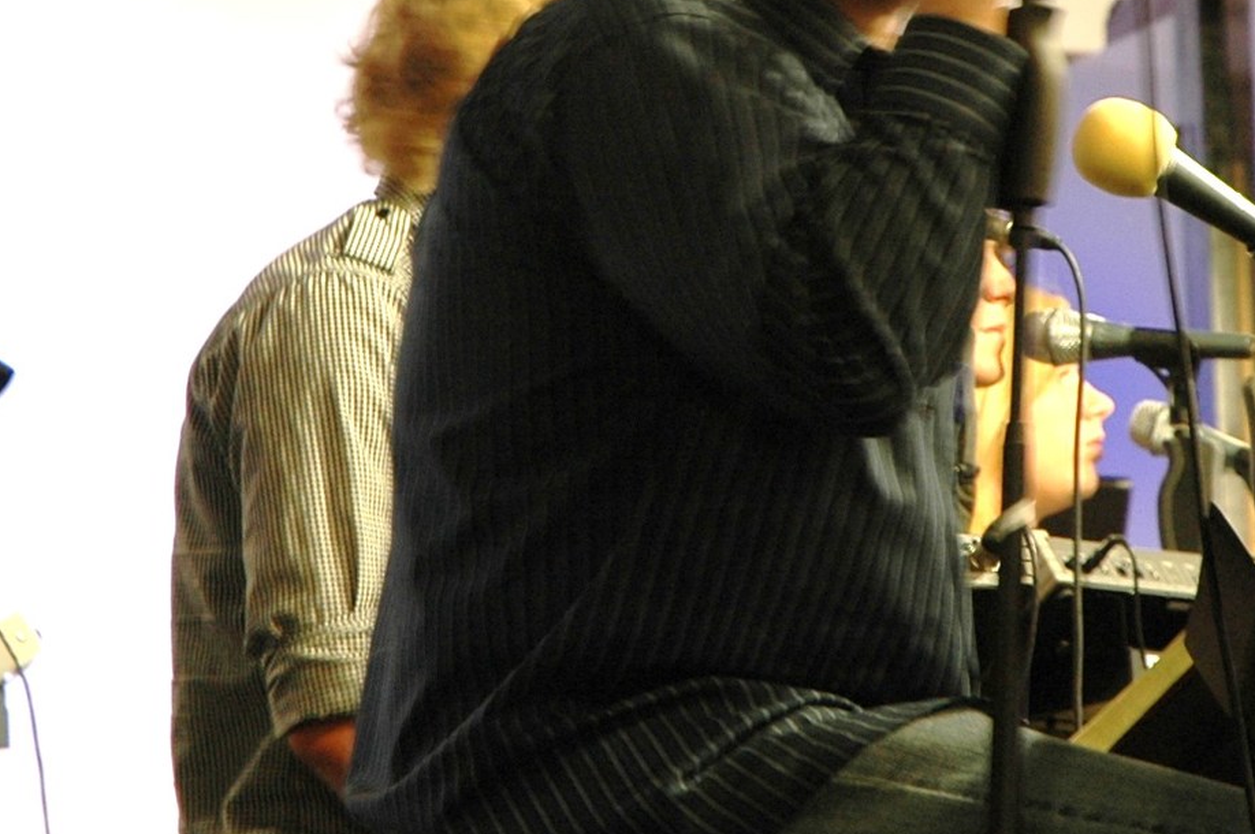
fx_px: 9959
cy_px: 98
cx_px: 787
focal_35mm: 286
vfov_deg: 4.8
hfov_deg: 7.2
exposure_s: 1/15
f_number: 4.5
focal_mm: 70
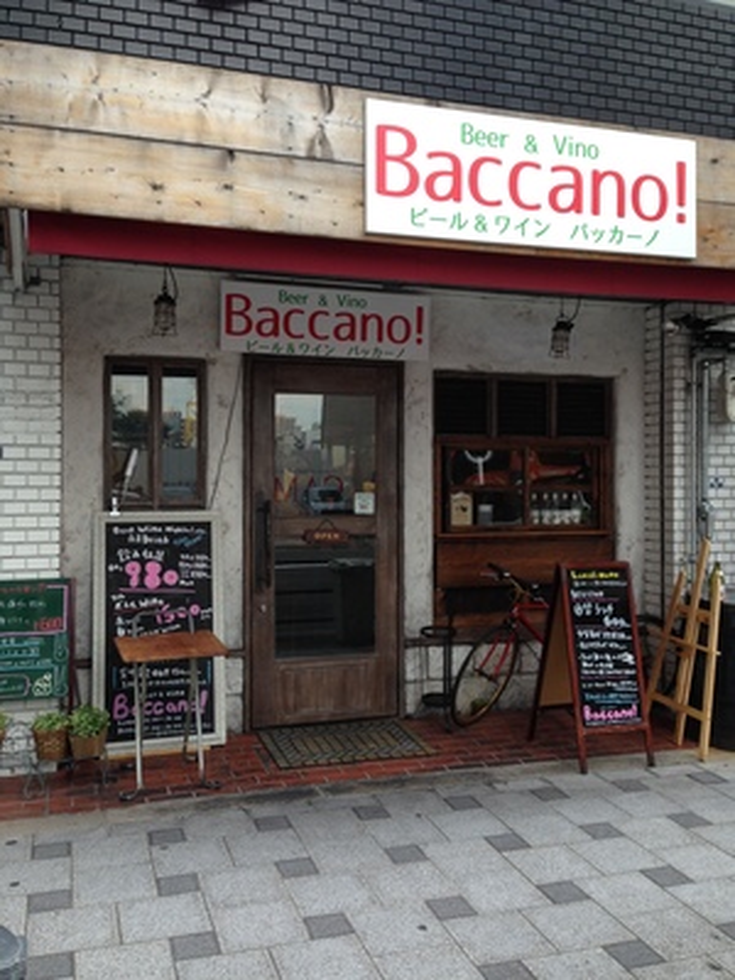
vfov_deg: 55.4
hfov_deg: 42.9
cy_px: 490
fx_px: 934
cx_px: 368
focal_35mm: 33
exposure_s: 1/155
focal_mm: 4.12
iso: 50
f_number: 2.4
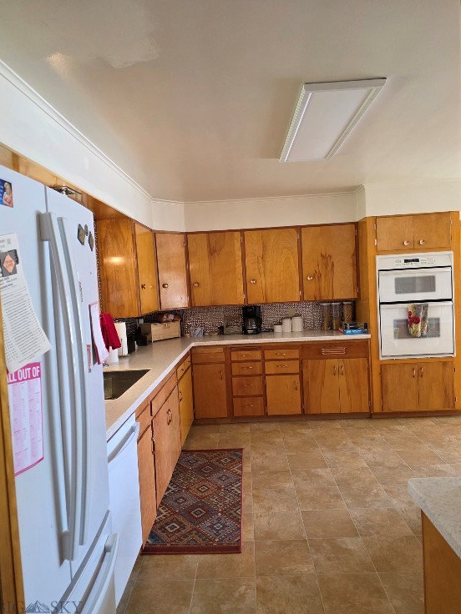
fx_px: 426
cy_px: 307
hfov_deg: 56.8
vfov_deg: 71.6
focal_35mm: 24
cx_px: 231
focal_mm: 6.3
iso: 500
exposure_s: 1/120
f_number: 1.7
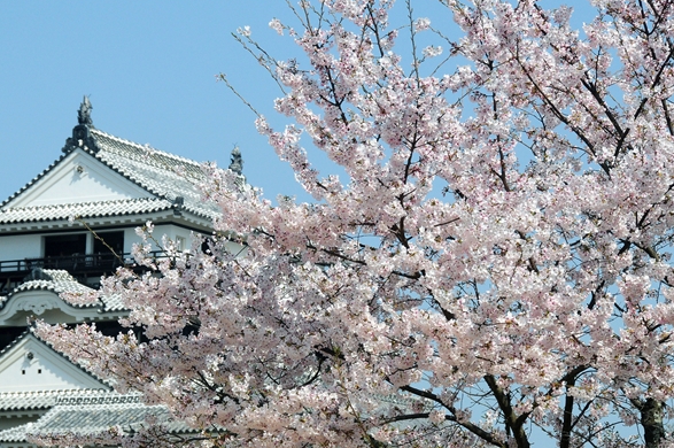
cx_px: 340
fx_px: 3441
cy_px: 269
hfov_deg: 11.2
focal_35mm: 184
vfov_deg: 7.4
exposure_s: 1/640
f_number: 10
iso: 400
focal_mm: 90
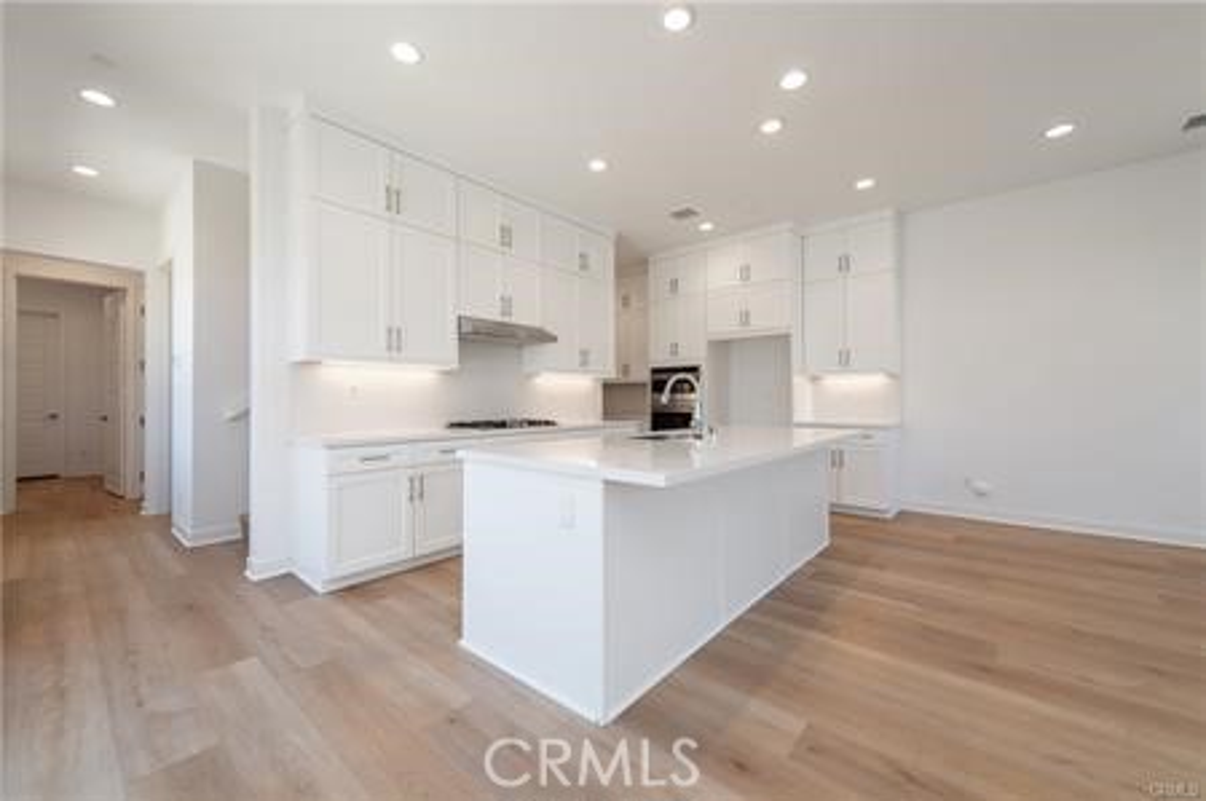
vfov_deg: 81.1
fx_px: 468
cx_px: 603
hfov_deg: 104.3
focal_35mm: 14
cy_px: 400
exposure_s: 1/125
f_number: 5.6
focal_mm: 14
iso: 200
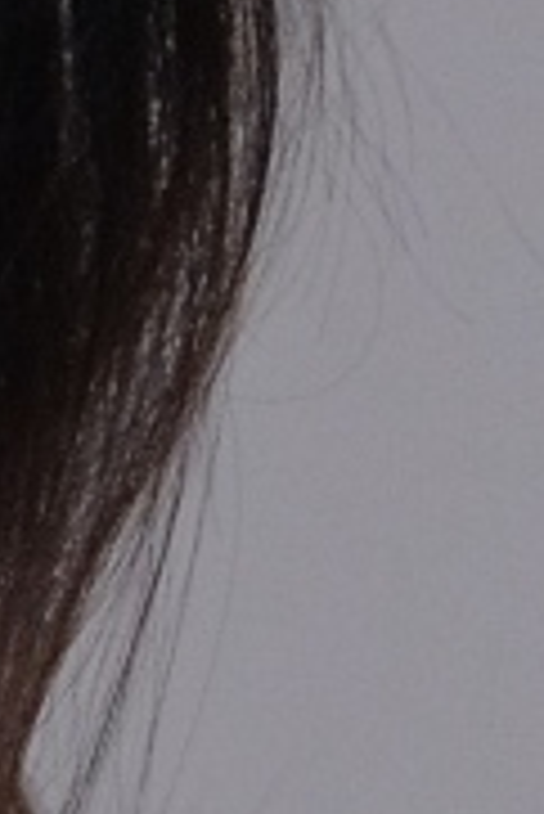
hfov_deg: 2.7
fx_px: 11379
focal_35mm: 503
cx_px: -917
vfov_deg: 4.1
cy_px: 756
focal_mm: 50.5
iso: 1250
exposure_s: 1/60
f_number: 4
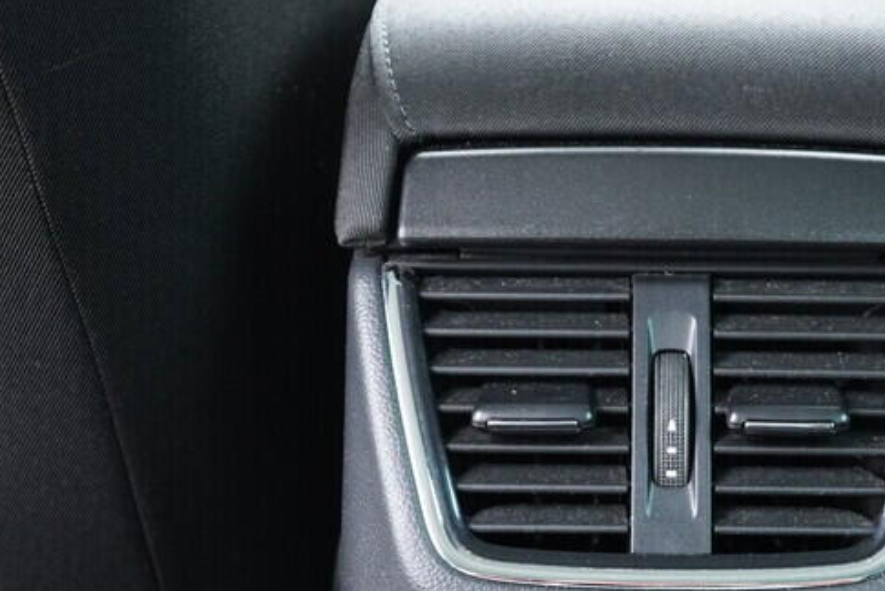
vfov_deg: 17.9
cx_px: 648
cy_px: 431
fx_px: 1869
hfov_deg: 26.3
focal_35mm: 76
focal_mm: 24
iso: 1250
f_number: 2.8
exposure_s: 1/40
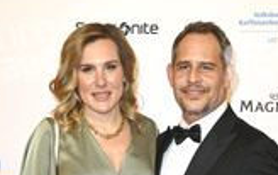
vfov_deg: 10.0
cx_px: 158
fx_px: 941
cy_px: 316
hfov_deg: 16.8
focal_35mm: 124
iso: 640
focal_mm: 50
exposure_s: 1/200
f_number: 7.1
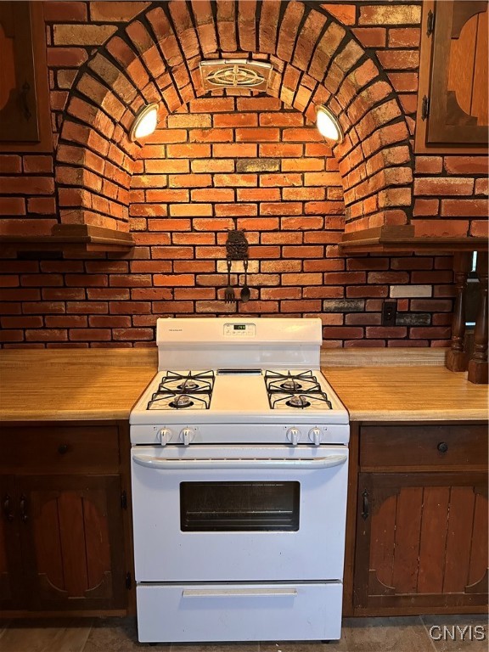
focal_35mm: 24
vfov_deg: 71.6
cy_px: 326
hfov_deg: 56.8
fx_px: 452
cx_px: 244
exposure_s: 1/60
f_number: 1.78
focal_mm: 6.86
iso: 500
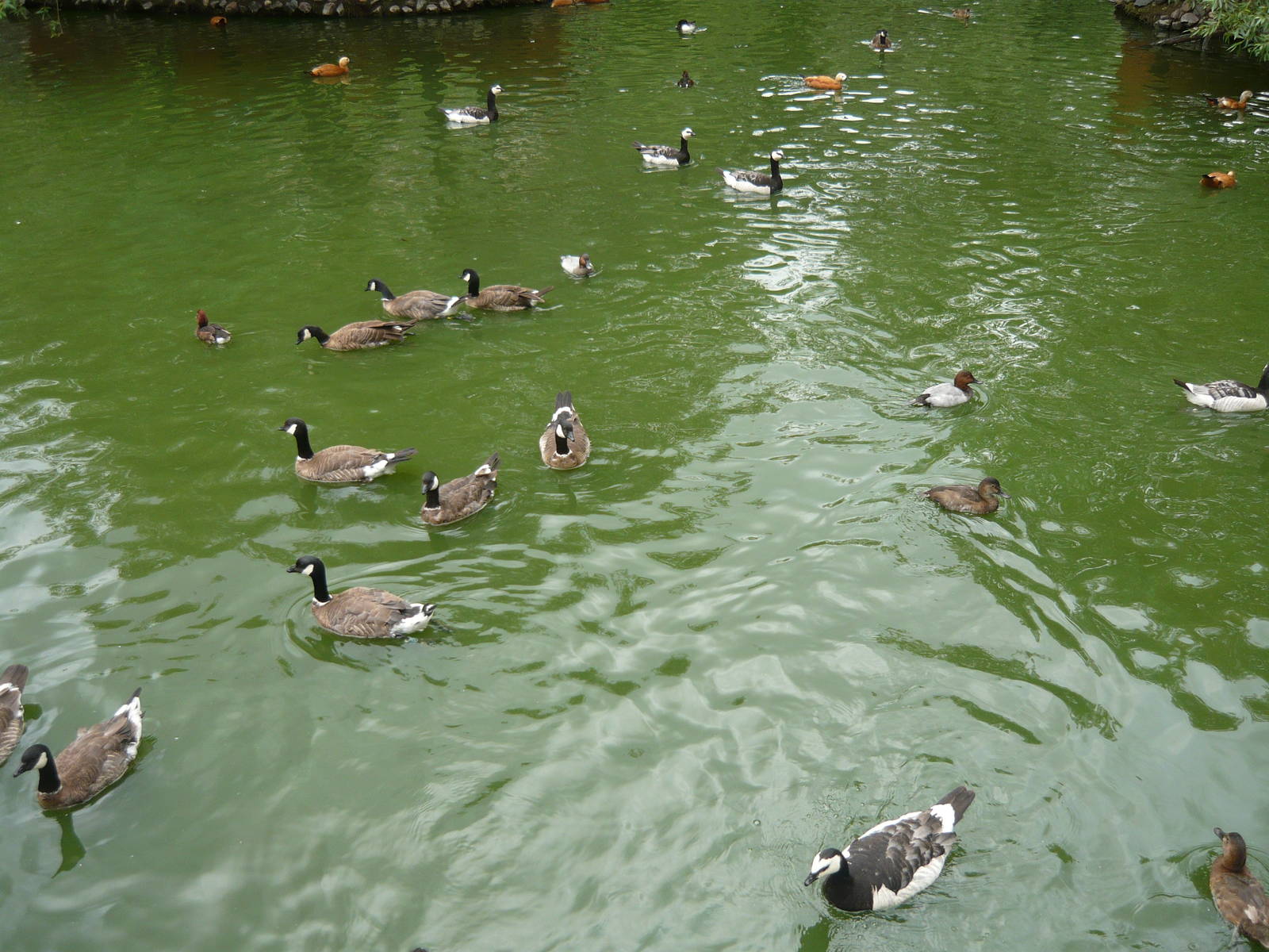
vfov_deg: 42.9
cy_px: 476
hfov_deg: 55.4
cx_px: 634
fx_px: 1210
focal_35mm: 33
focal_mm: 5.5
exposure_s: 1/250
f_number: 2.8
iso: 100
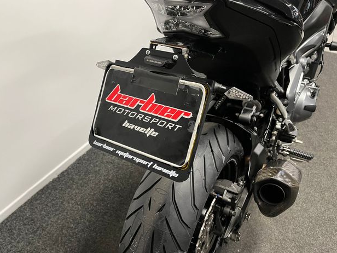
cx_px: 164
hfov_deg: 65.3
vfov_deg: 51.3
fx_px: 263
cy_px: 123
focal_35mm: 27
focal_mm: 5.1
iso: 160
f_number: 1.6
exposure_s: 1/50
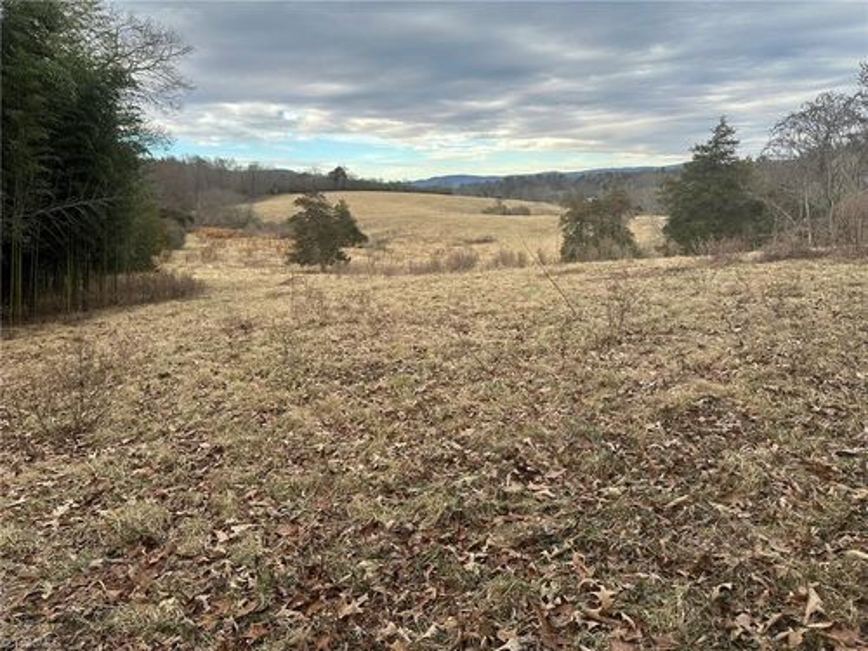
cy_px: 326
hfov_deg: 71.6
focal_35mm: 24
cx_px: 434
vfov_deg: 56.8
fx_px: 602
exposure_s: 1/1009
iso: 80
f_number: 1.78
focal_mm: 6.86
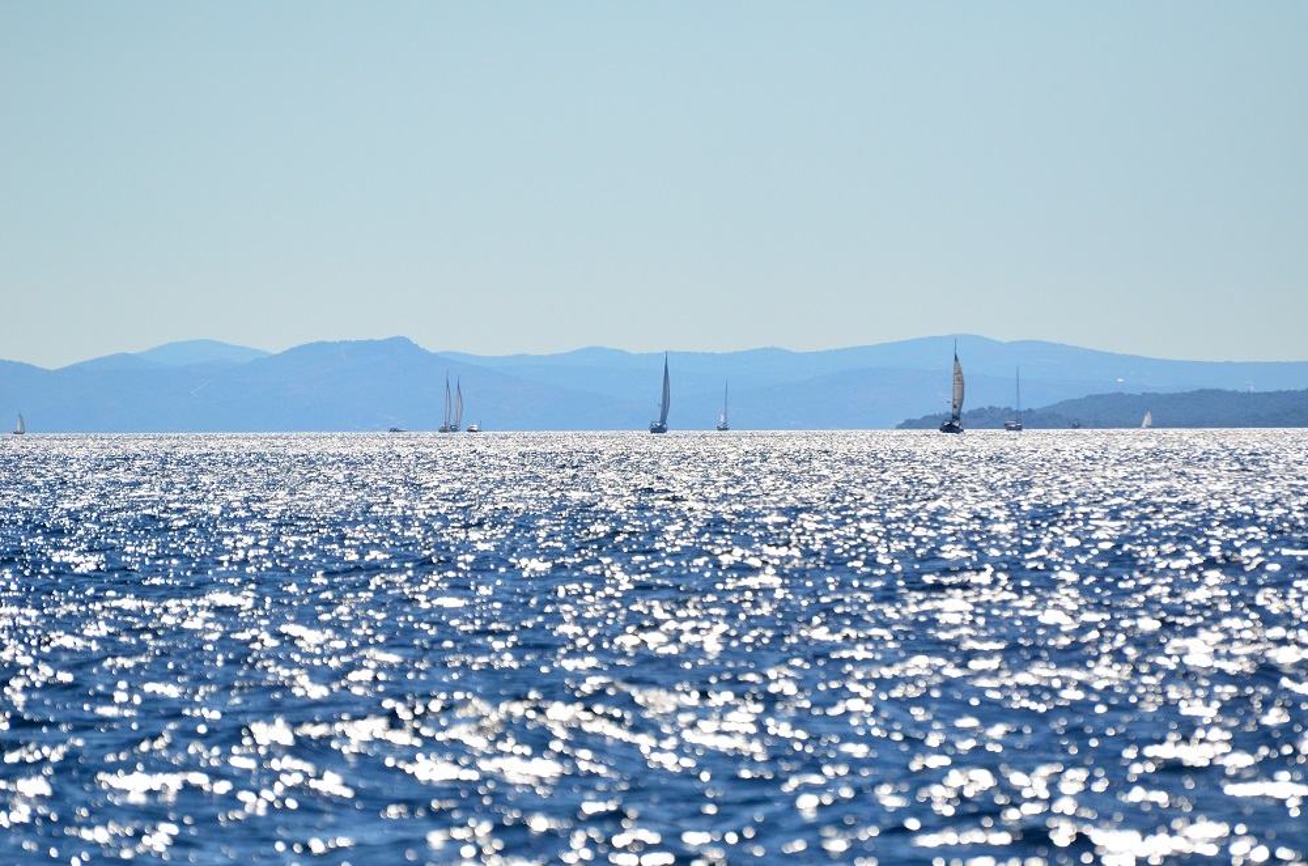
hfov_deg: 5.5
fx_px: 13595
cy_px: 433
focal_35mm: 375
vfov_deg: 3.6
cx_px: 654
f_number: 5.6
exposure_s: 1/8000
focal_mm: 250
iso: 900
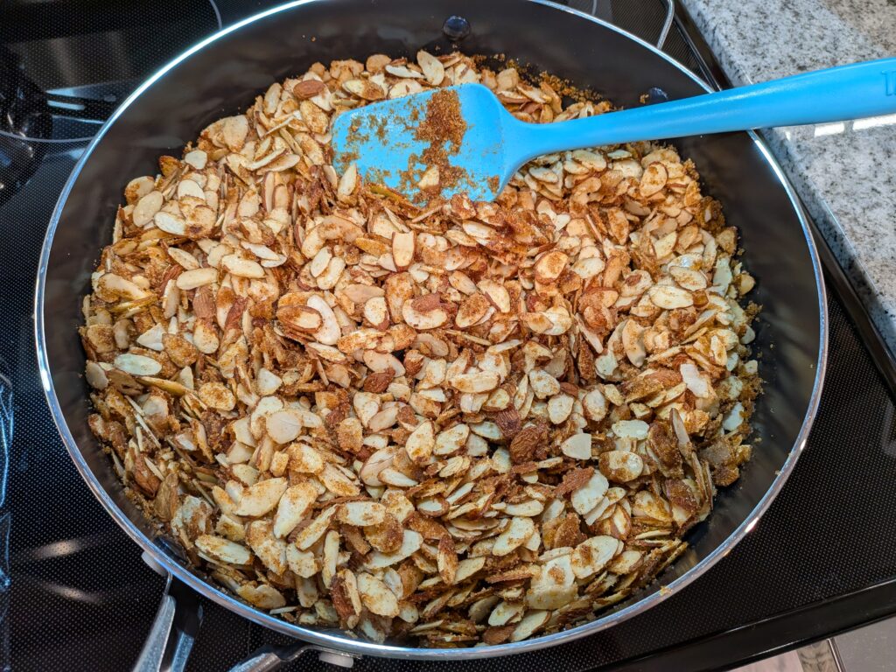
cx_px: 448
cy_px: 336
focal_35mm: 24
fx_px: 621
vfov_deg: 56.8
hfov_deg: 71.6
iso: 38
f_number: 1.7
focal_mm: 4.53
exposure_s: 1/25
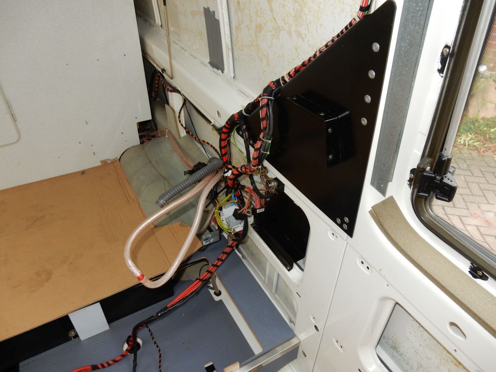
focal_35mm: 25
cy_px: 186
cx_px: 248
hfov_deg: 69.4
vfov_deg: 54.9
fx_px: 358
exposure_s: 1/30
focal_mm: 4.5
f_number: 3.7
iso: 200
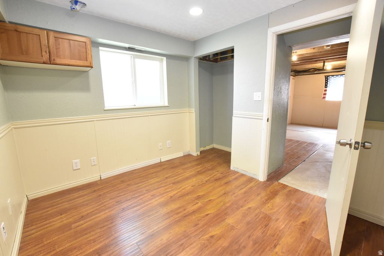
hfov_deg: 100.4
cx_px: 192
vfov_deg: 77.3
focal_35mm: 15
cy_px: 128
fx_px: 160
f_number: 5.6
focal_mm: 10
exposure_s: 1/30
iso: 3200
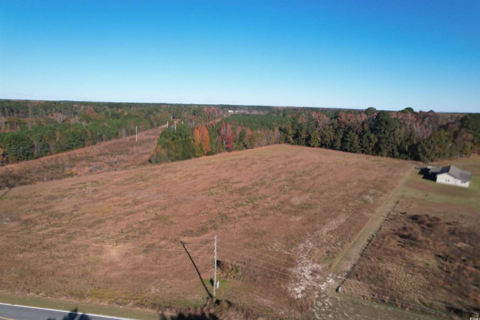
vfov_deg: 57.2
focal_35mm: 22
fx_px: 293
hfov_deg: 78.6
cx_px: 240
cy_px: 160
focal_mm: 8.38
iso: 110
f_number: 2.8
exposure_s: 1/1000
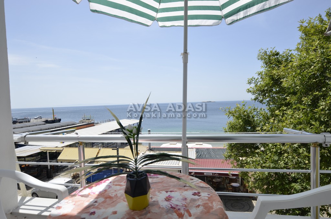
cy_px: 110
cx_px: 166
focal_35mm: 20
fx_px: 179
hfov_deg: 85.5
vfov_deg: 63.0
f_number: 8
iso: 100
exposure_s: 1/250
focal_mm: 13
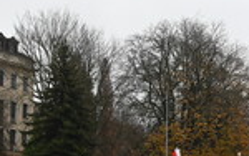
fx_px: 747
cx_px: 124
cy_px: 144
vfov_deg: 11.8
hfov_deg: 18.9
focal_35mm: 110
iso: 360
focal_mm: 38
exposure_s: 1/250
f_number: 4
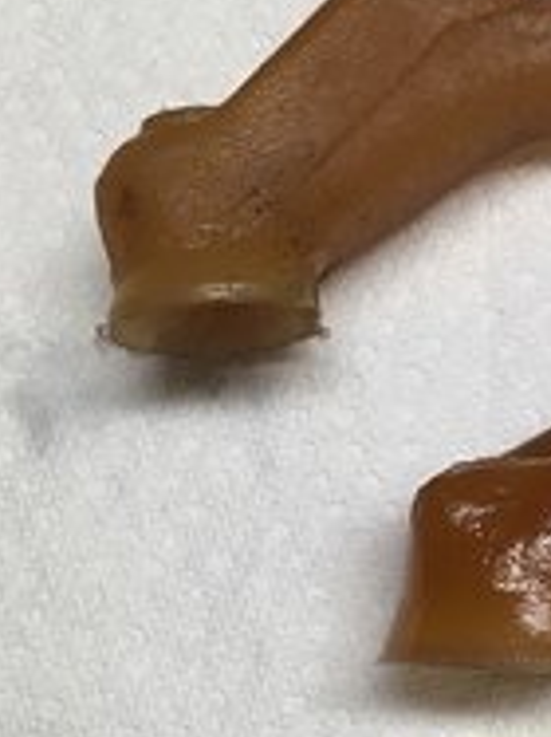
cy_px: 504
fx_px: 1317
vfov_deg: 30.9
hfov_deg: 22.8
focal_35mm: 62
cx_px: 527
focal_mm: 4.15
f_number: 2.2
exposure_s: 1/40
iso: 25
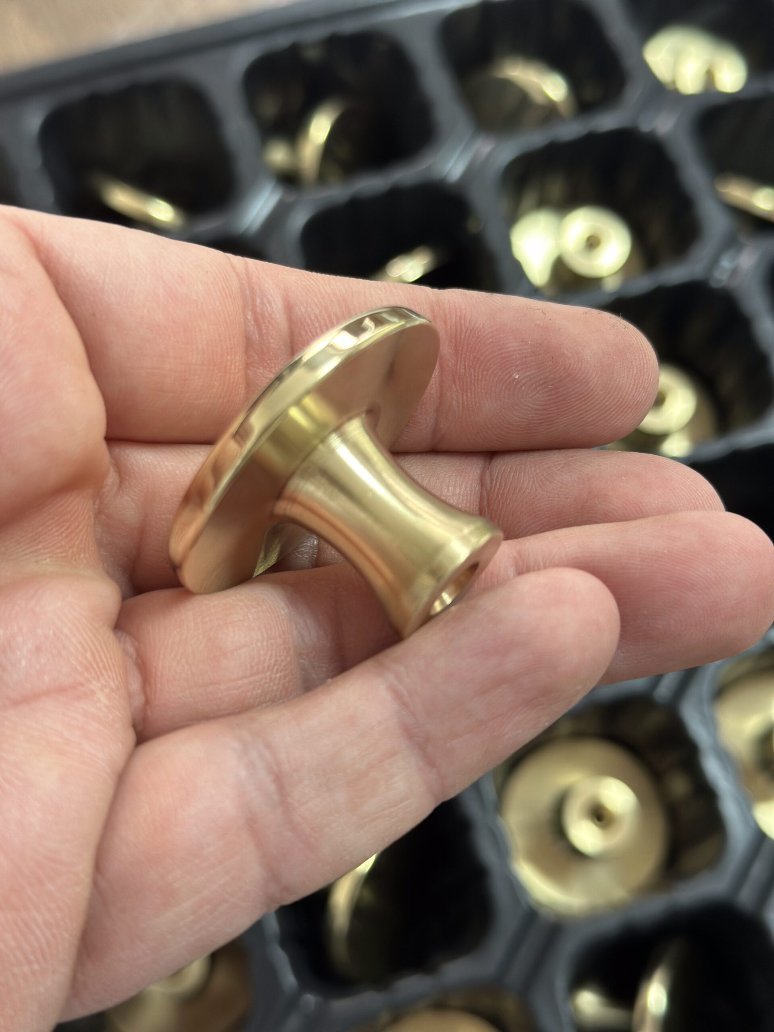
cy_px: 516
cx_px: 387
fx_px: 1431
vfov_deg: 39.7
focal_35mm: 48
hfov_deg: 30.3
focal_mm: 6.86
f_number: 1.78
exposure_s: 1/60
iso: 160
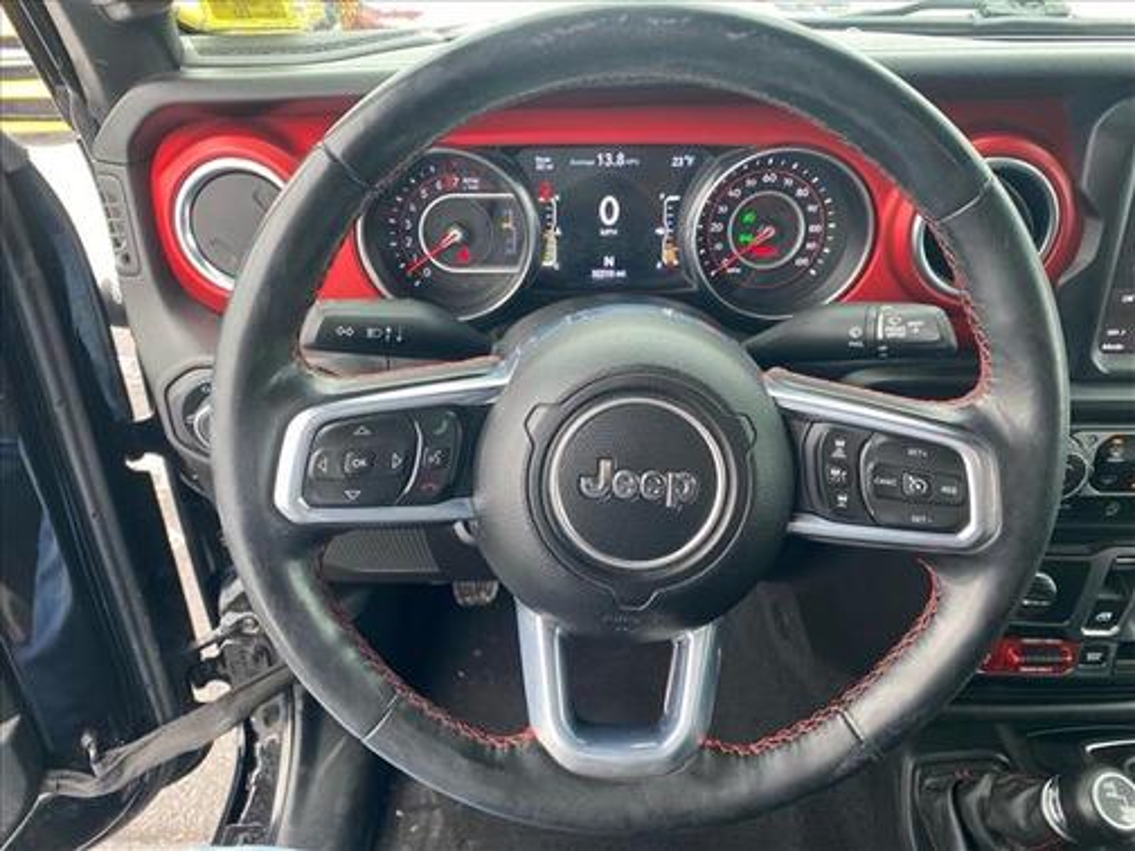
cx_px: 568
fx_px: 852
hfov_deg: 67.3
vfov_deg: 53.1
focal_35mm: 26
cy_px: 426
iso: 125
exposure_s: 1/121
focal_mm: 4.25
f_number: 1.8
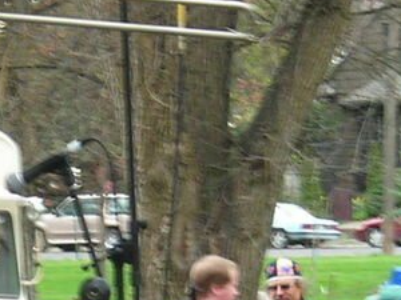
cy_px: 308
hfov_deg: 6.3
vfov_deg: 4.8
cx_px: 78
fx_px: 3614
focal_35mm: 312
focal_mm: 10.8
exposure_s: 1/36.8
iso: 50
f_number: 3.9
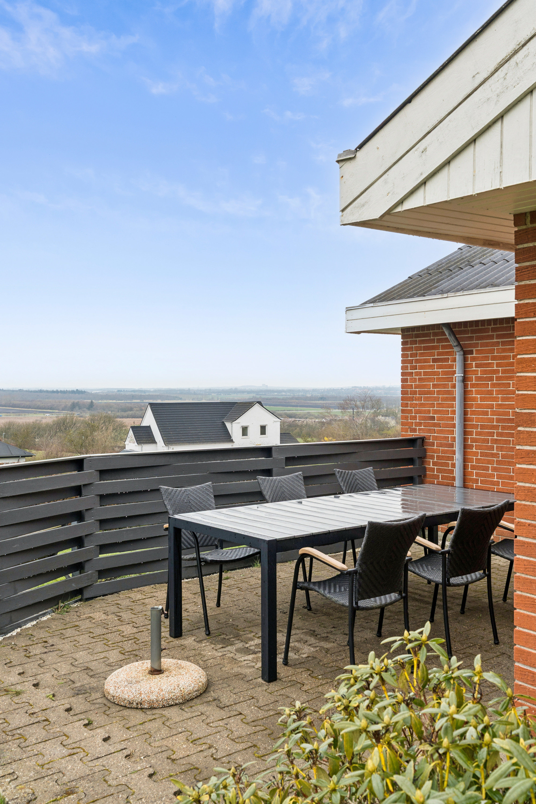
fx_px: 782
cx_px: 268
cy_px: 402
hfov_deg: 37.9
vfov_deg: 54.4
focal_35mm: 35
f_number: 10
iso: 500
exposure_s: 1/80
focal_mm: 35
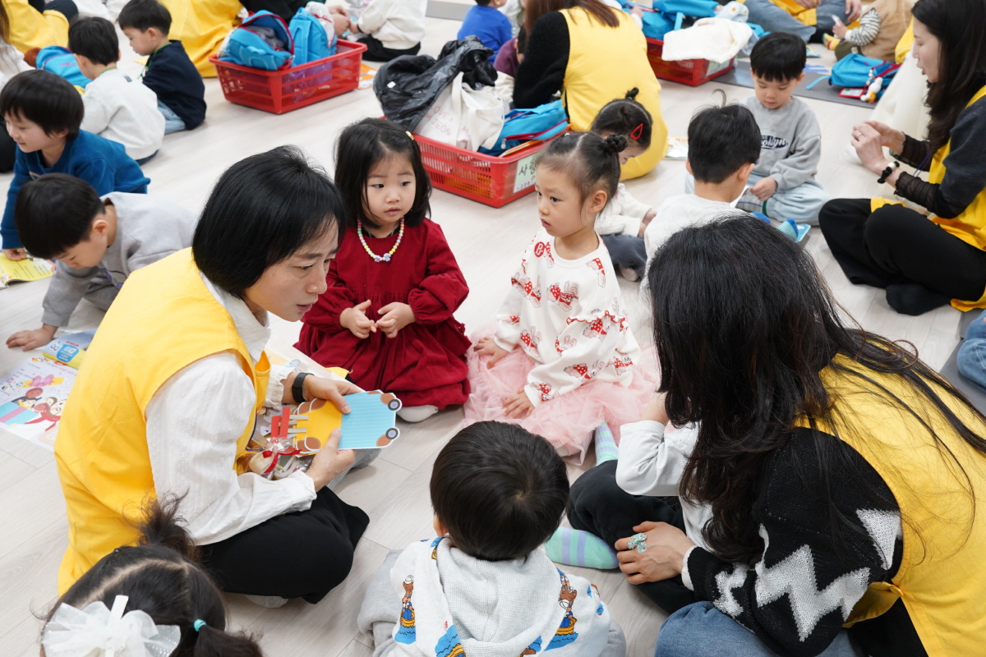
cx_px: 493
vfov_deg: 38.9
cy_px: 328
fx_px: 931
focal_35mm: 34
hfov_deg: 55.8
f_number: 7.1
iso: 2500
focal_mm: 34
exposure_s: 1/40
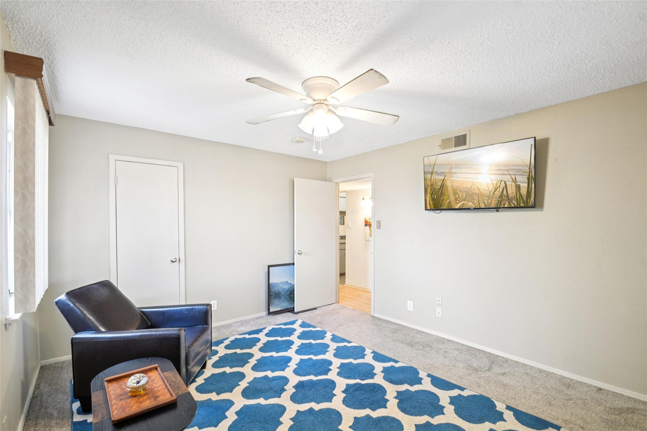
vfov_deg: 77.3
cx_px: 324
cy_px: 216
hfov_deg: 100.4
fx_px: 270
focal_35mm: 15
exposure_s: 1/4
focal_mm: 10
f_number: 8
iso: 400
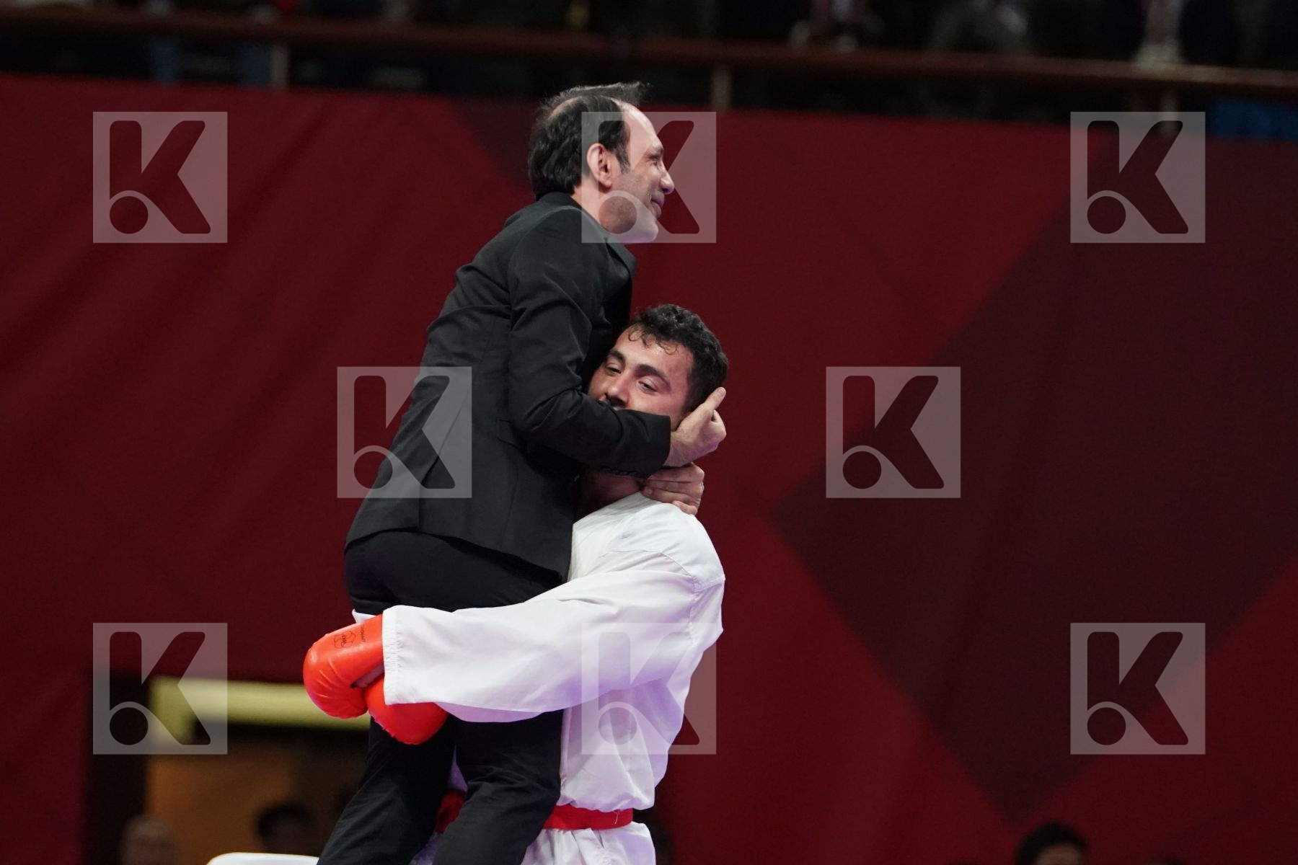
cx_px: 649
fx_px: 11681
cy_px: 432
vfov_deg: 4.2
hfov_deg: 6.4
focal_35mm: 324
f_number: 4
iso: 4000
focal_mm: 216
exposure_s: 1/1000
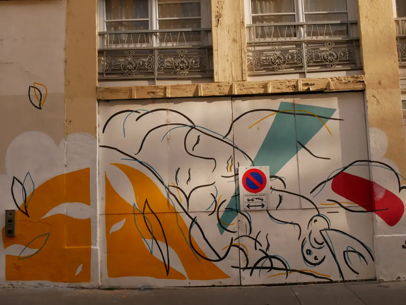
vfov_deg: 37.7
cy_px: 152
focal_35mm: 38
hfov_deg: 49.0
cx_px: 203
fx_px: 446
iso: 800
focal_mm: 19
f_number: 11
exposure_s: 1/250
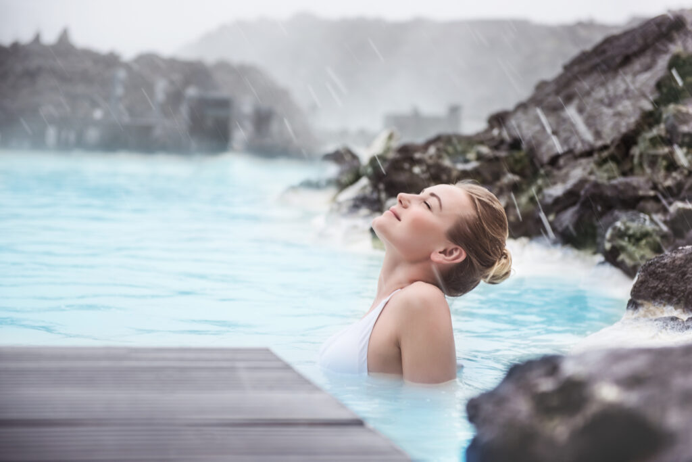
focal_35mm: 70
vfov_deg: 19.5
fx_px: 1346
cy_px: 231
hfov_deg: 28.8
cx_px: 346
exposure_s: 1/60
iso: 200
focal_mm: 70
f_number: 3.5
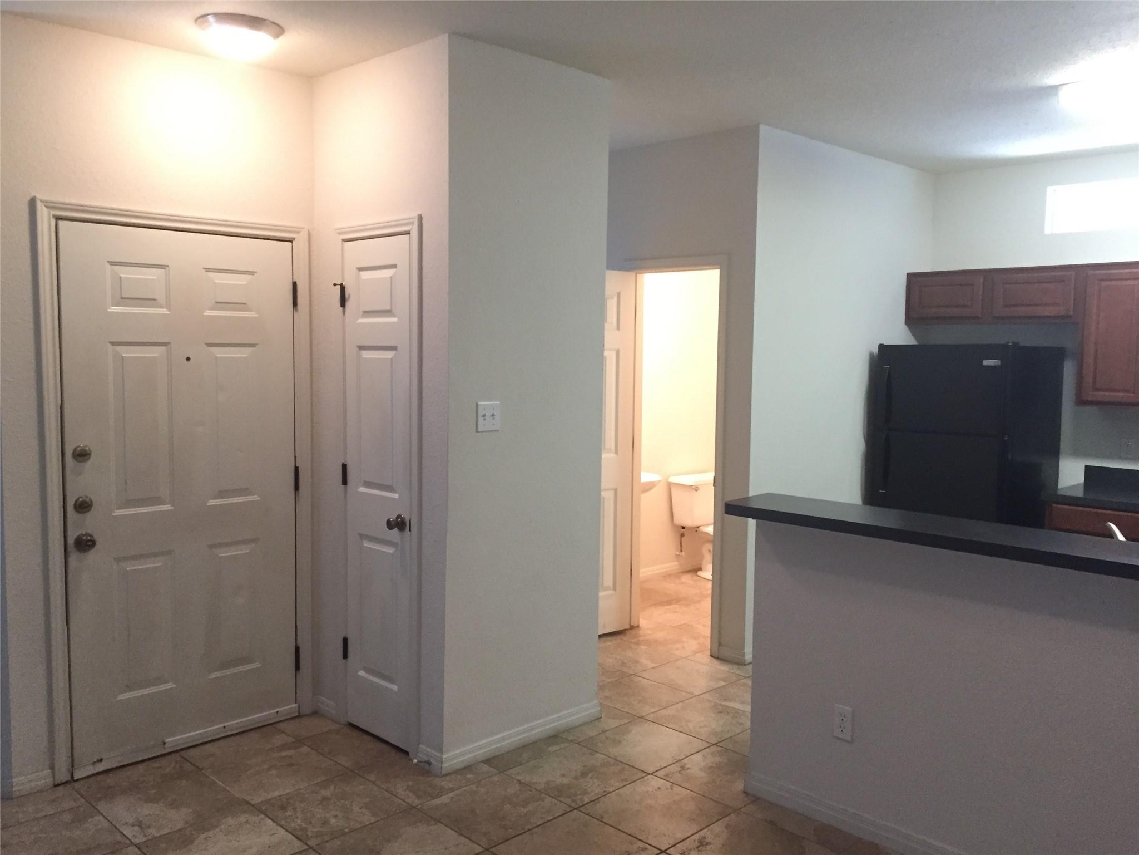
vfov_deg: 48.2
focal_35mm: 29
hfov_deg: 61.7
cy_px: 428
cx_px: 570
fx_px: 954
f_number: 2.2
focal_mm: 4.15
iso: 250
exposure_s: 1/30
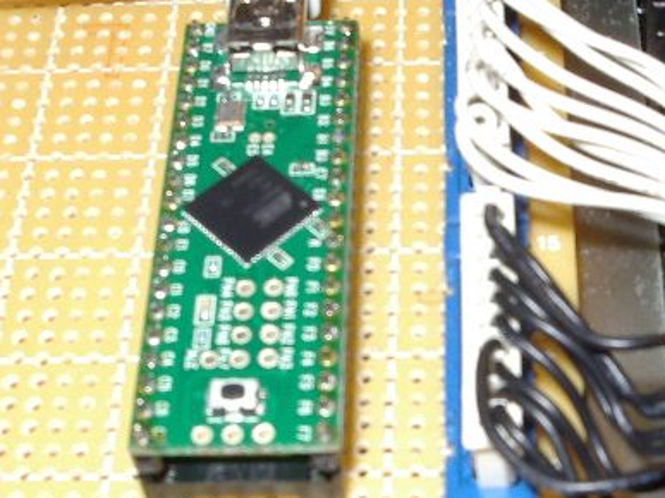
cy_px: 343
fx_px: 1652
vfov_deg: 17.1
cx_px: 522
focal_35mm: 86
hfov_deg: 22.5
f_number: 5.5
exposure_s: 1/60
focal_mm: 7.8
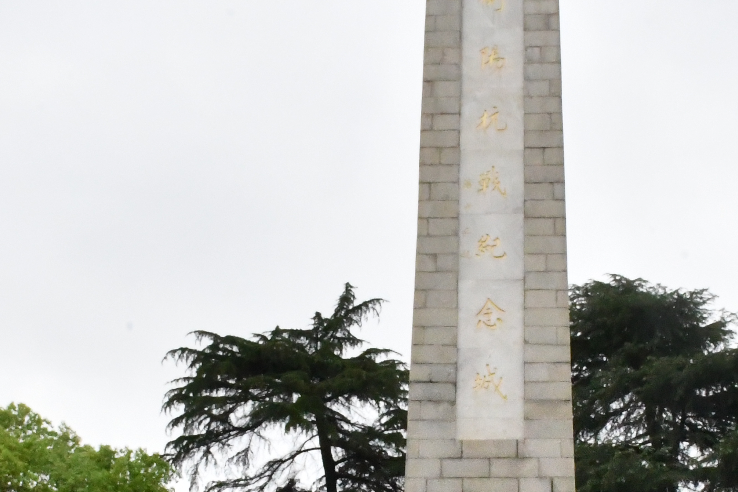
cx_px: 499
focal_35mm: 78
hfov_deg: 25.8
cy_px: 497
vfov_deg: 17.1
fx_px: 1599
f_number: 22
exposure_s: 1/320
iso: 8000
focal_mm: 20
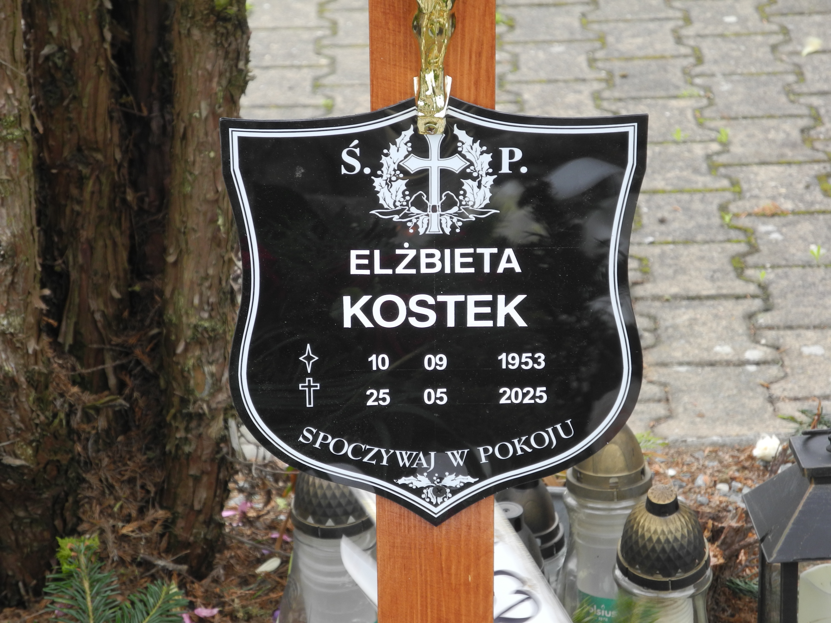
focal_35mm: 135
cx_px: 416
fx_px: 3241
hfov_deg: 14.6
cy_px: 312
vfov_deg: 11.0
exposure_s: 1/30
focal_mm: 28.9
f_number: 5
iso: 100
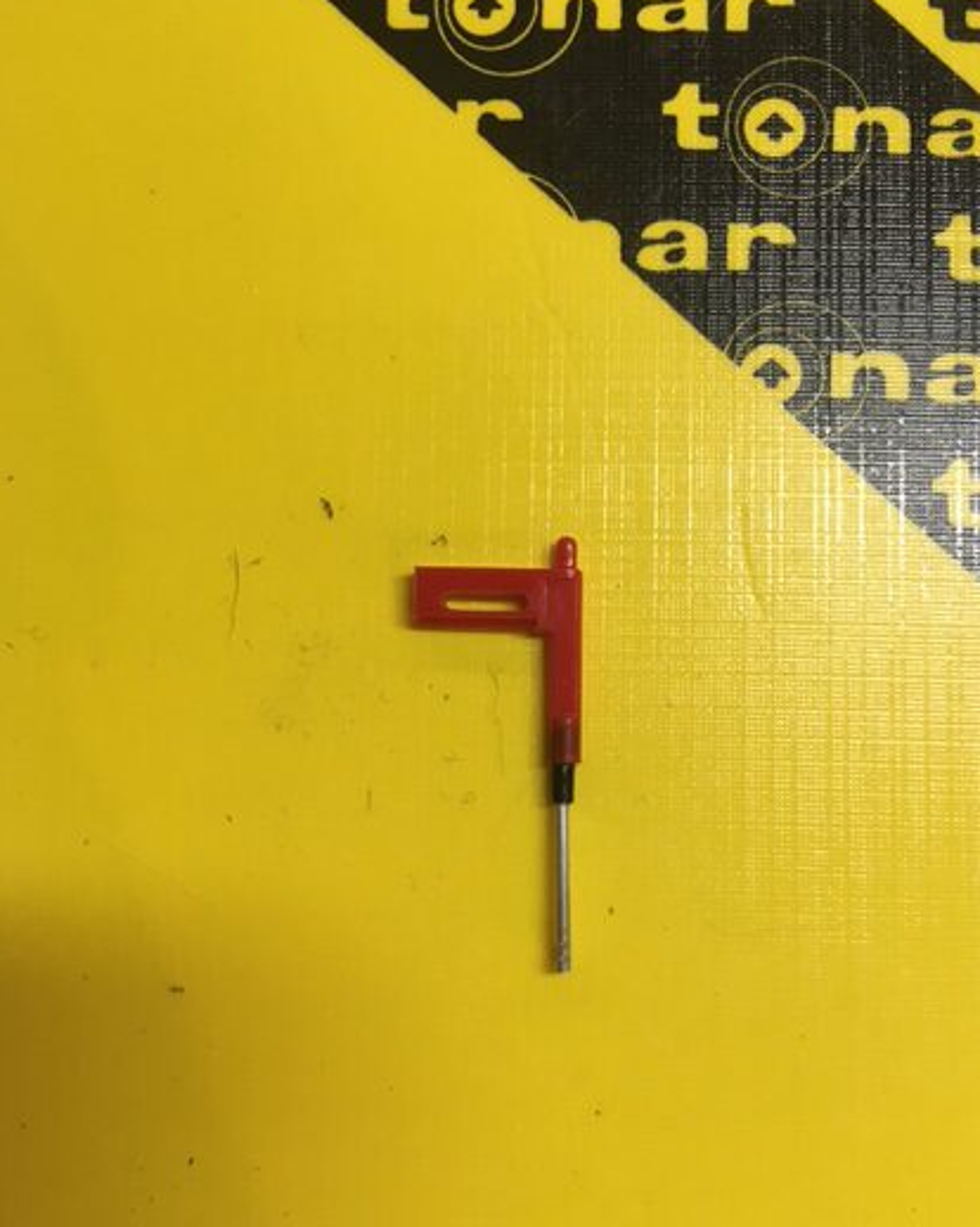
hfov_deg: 42.1
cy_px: 621
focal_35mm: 35
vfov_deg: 51.5
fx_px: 1270
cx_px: 544
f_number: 2.2
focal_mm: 4.15
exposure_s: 1/33
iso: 64
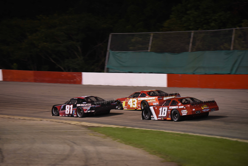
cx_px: 124
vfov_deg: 9.8
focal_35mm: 140
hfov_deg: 14.6
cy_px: 83
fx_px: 965
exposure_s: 1/200
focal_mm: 140
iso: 1600
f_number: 2.8
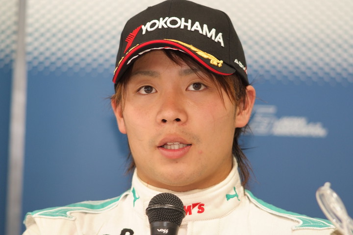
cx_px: 176
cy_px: 118
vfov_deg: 5.1
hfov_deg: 7.6
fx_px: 2647
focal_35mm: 270
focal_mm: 180
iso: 800
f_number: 2.8
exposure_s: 1/125
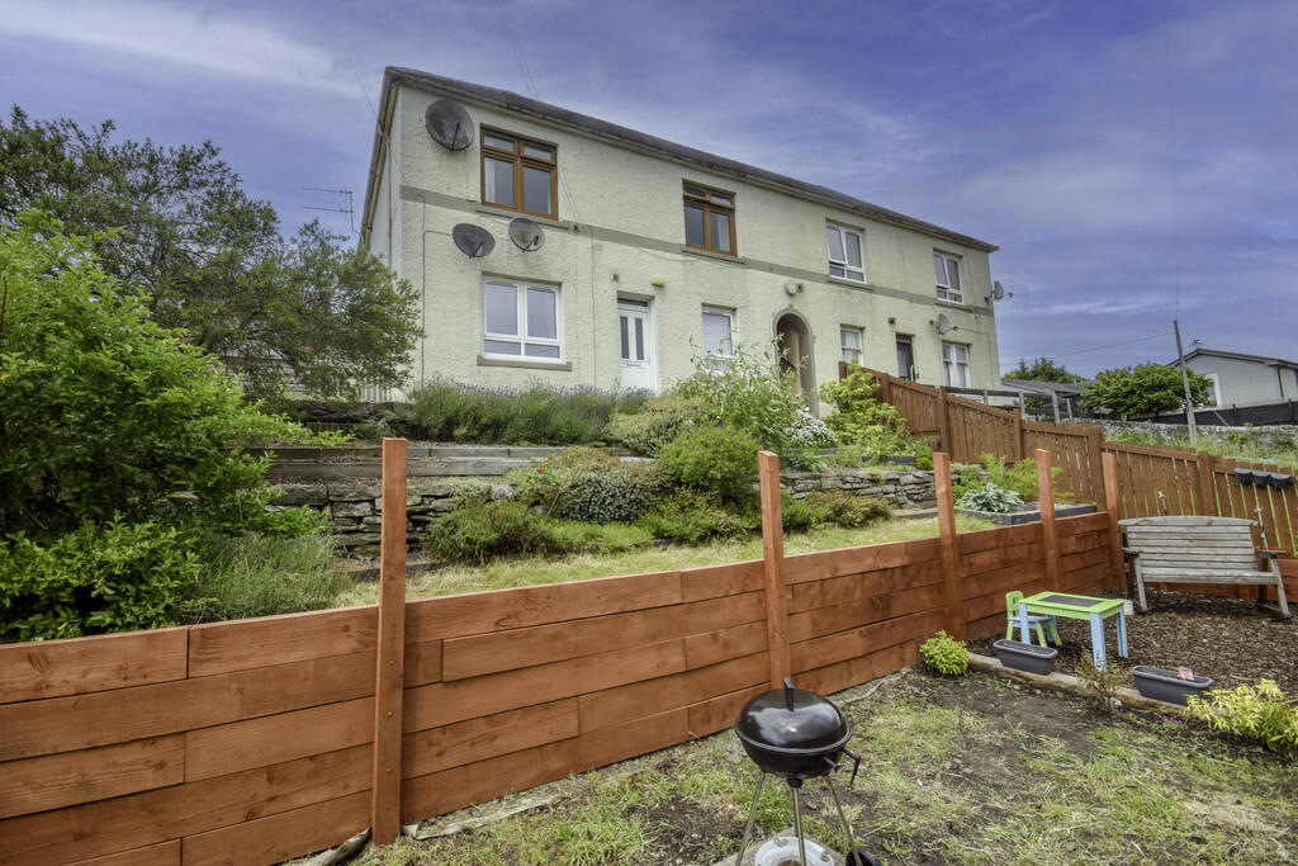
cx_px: 649
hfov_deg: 100.4
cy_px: 433
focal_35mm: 15
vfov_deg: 77.3
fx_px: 541
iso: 100
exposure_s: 1/125
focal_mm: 10
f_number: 8
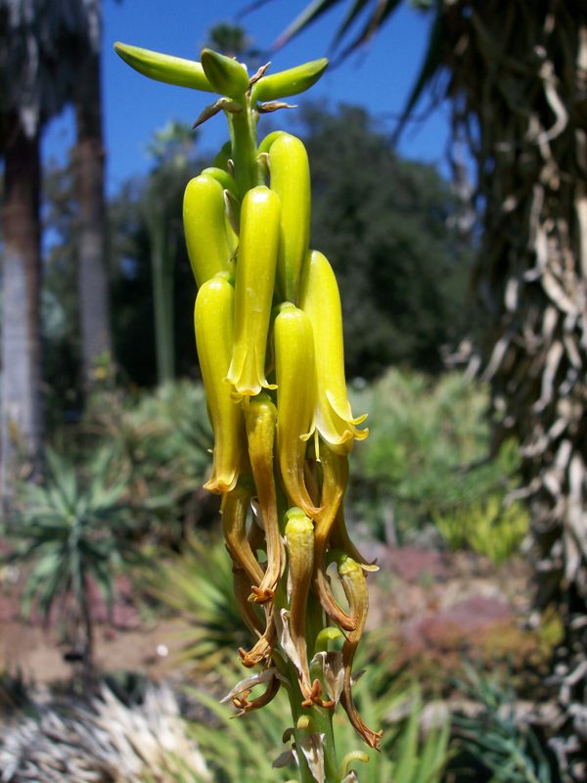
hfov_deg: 37.7
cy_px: 392
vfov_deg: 49.0
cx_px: 294
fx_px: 859
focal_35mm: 38
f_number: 4.8
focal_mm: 8
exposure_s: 1/700
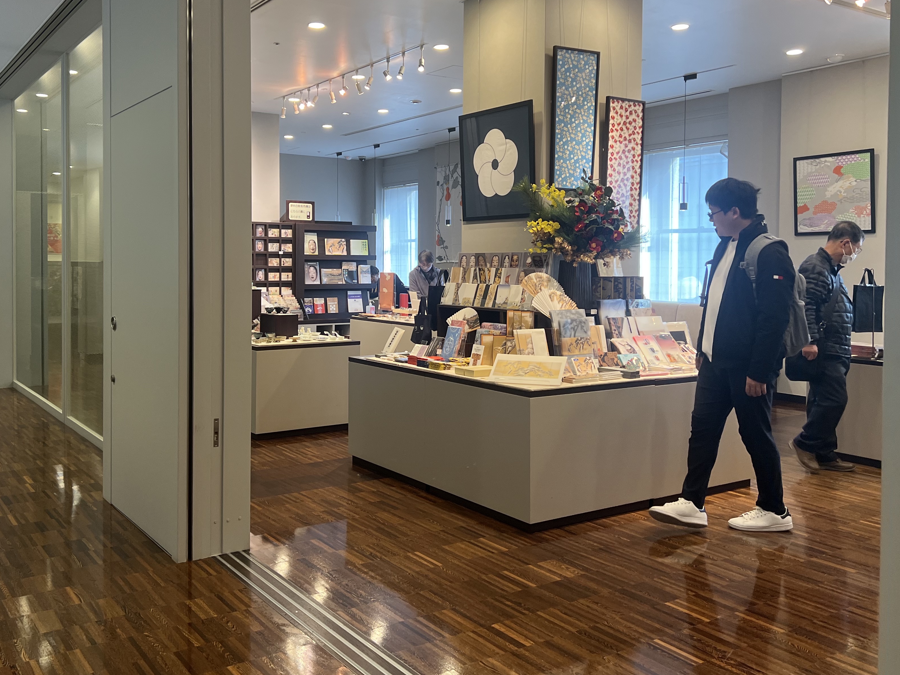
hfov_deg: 55.2
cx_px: 387
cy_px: 284
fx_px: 858
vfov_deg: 42.8
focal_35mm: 33
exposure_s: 1/100
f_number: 1.5
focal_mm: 5.7
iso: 125
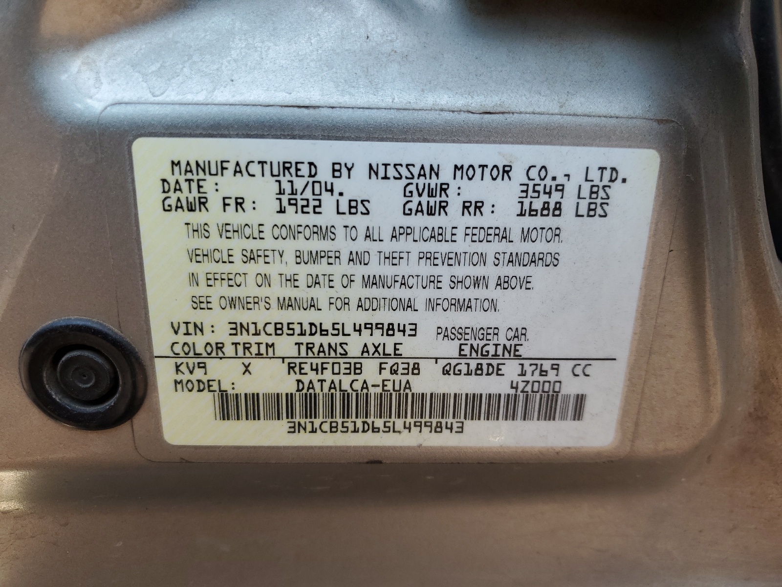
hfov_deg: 67.3
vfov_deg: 53.1
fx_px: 587
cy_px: 294
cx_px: 391
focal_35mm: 26
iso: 50
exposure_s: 1/476
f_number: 1.5
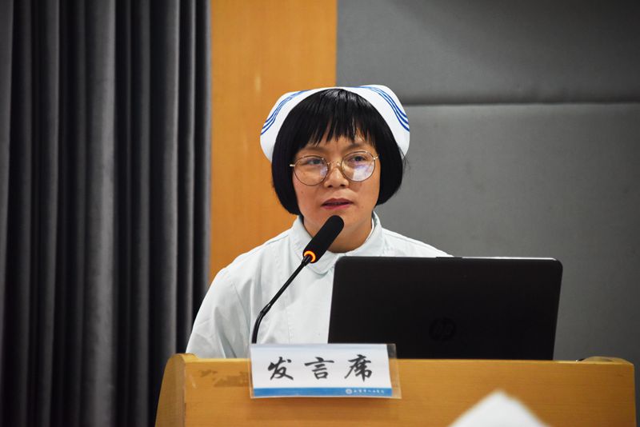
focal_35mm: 250
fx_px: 4446
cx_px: 320
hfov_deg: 8.2
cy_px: 214
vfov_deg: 5.5
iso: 3200
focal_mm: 250
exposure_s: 1/40
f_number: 5.6
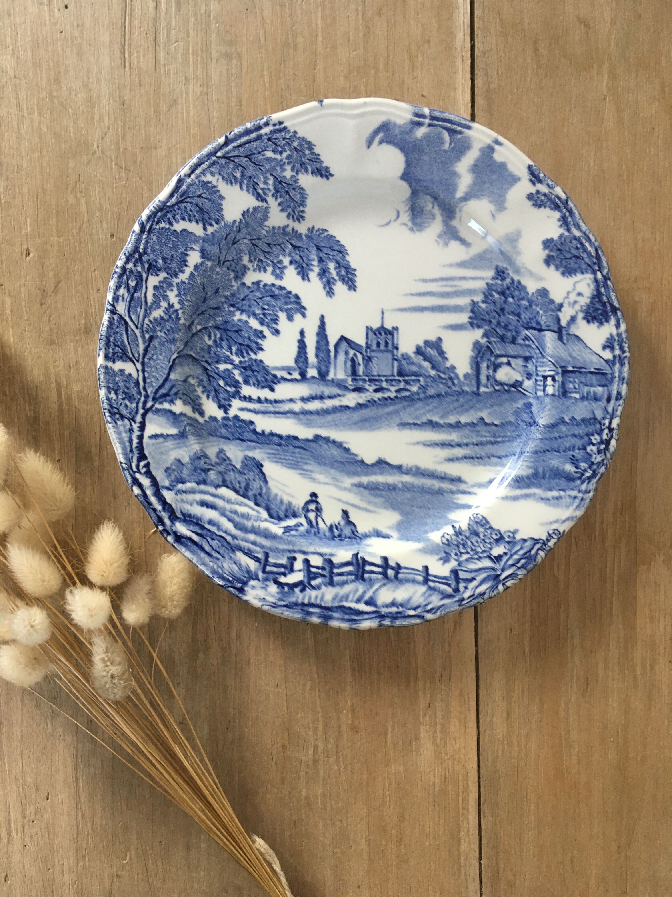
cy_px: 448
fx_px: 751
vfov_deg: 61.7
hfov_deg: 48.2
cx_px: 336
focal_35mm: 29
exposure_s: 1/33
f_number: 2.2
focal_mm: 4.15
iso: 125
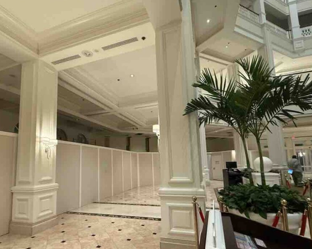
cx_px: 145
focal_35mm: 19
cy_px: 145
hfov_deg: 83.2
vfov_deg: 70.4
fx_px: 175
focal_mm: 2.22
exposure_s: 1/60
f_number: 2.2
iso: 500
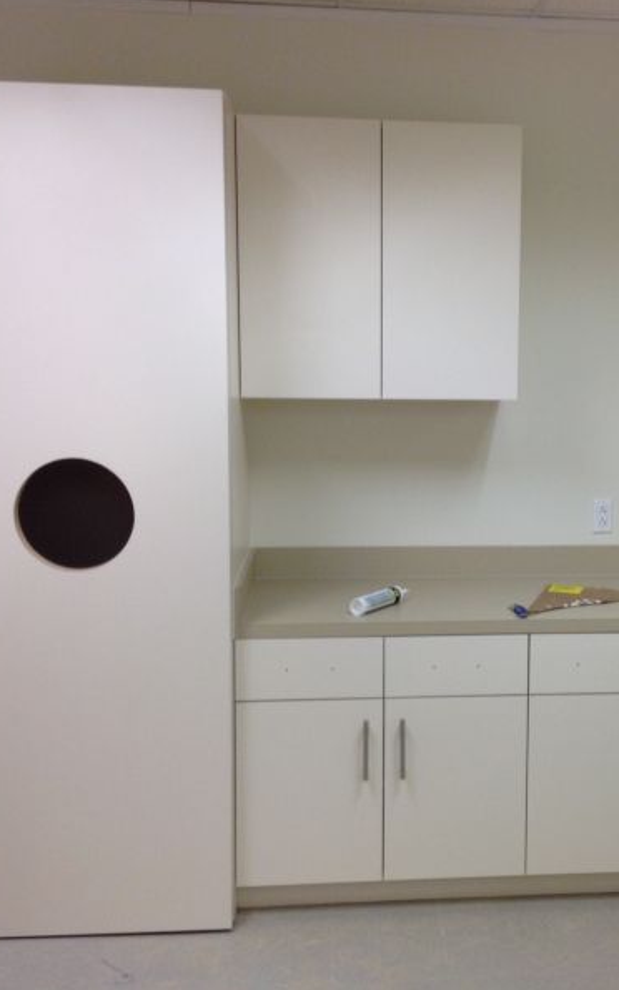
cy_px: 494
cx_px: 490
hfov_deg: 25.4
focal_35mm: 50
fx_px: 1349
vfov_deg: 40.3
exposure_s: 1/24
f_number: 2.4
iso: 50
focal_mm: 4.28
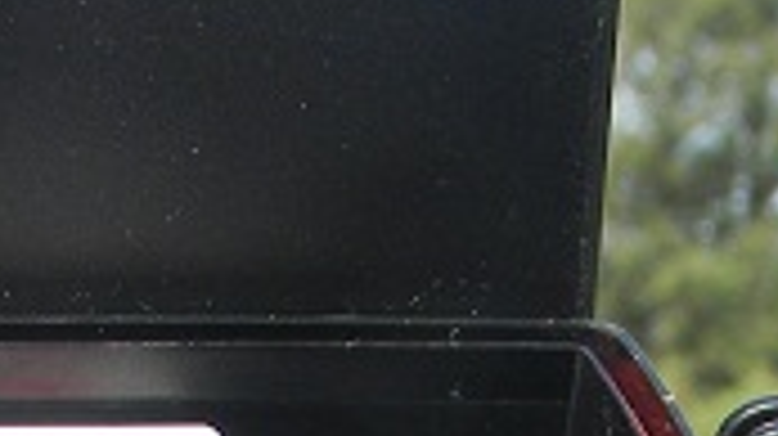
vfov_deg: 7.9
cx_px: -18
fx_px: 2907
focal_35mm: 141
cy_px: 1106
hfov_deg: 15.0
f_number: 3.5
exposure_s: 1/155
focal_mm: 5
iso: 80
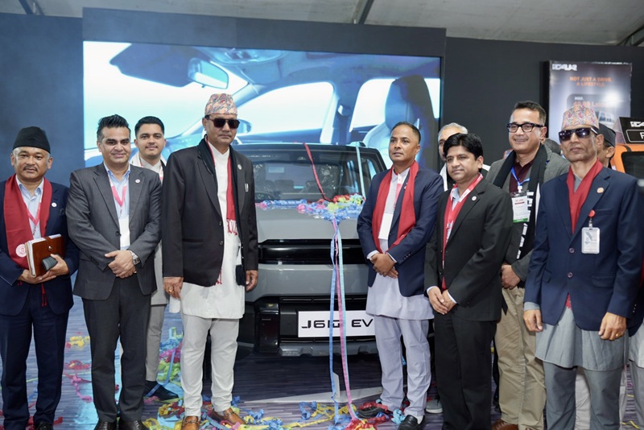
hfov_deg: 54.4
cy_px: 215
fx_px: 626
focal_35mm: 35
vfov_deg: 37.9
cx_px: 322
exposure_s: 1/160
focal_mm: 35
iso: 200
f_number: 2.2
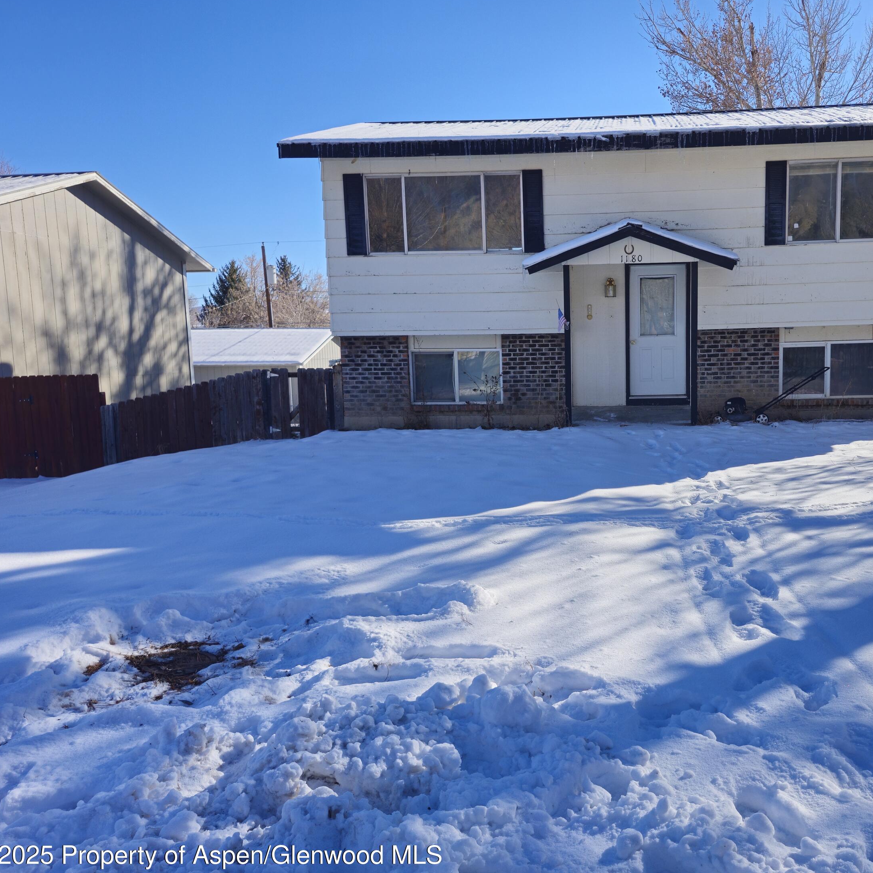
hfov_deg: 56.2
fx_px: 799
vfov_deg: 57.3
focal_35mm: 28
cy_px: 445
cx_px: 578
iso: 25
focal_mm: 5.54
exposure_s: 1/1157
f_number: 1.8
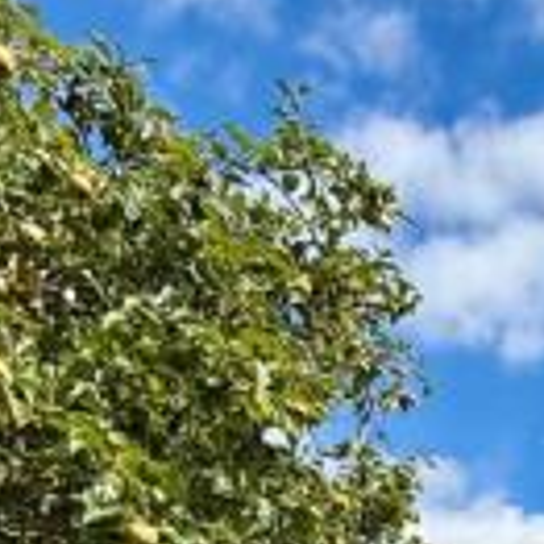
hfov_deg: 28.2
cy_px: 820
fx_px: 978
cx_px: 604
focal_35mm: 55
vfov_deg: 24.2
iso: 50
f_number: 2.2
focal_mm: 2.22
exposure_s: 1/1698
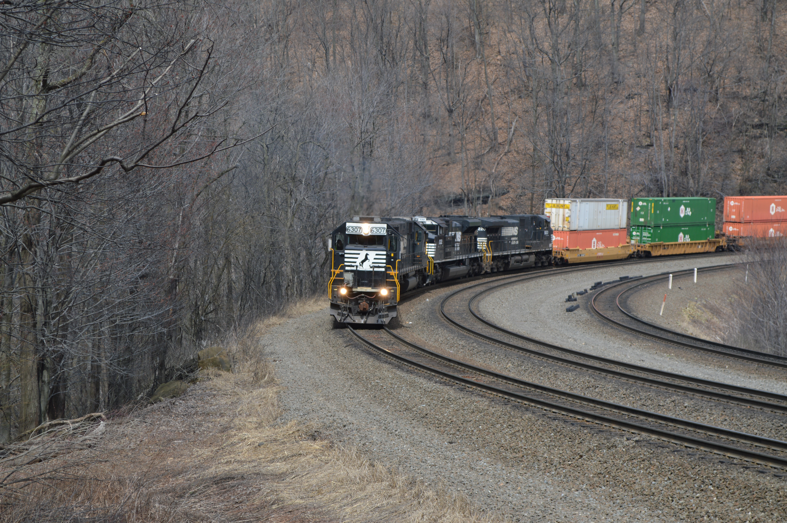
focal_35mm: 82
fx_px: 1802
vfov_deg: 16.5
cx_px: 394
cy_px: 262
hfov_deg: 24.6
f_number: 8
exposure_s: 1/250
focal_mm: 55
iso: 100
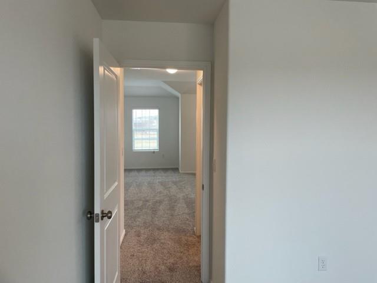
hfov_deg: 67.3
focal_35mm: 26
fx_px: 283
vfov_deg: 53.1
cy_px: 142
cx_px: 188
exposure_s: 1/120
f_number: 1.6
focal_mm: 4.2
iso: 125
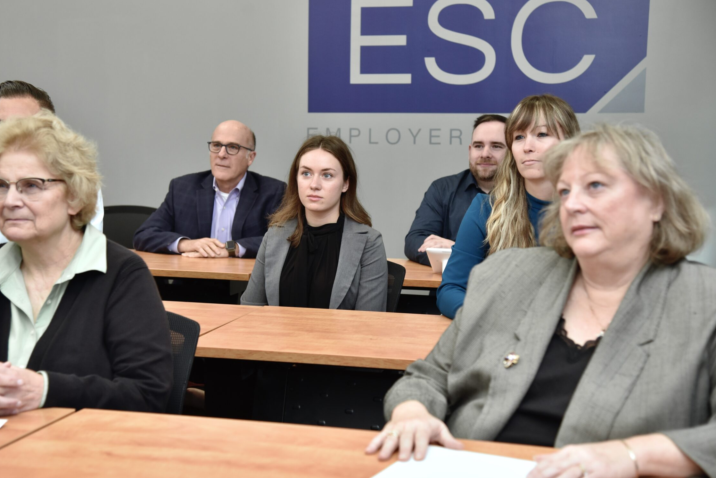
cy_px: 233
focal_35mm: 63
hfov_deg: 31.8
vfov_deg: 21.6
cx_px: 314
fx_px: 1253
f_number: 4
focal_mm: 55
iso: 800
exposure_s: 1/200
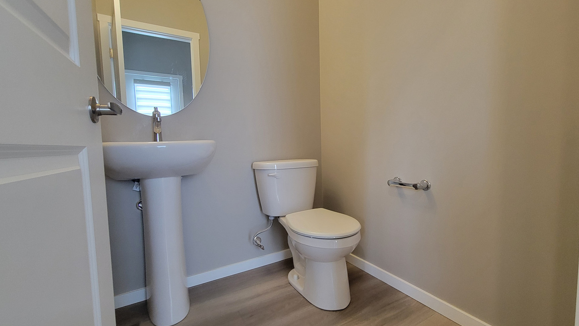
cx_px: 292
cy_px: 161
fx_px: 230
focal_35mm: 15
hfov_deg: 103.0
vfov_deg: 70.5
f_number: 2.2
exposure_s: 1/60
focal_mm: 2.2
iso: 400
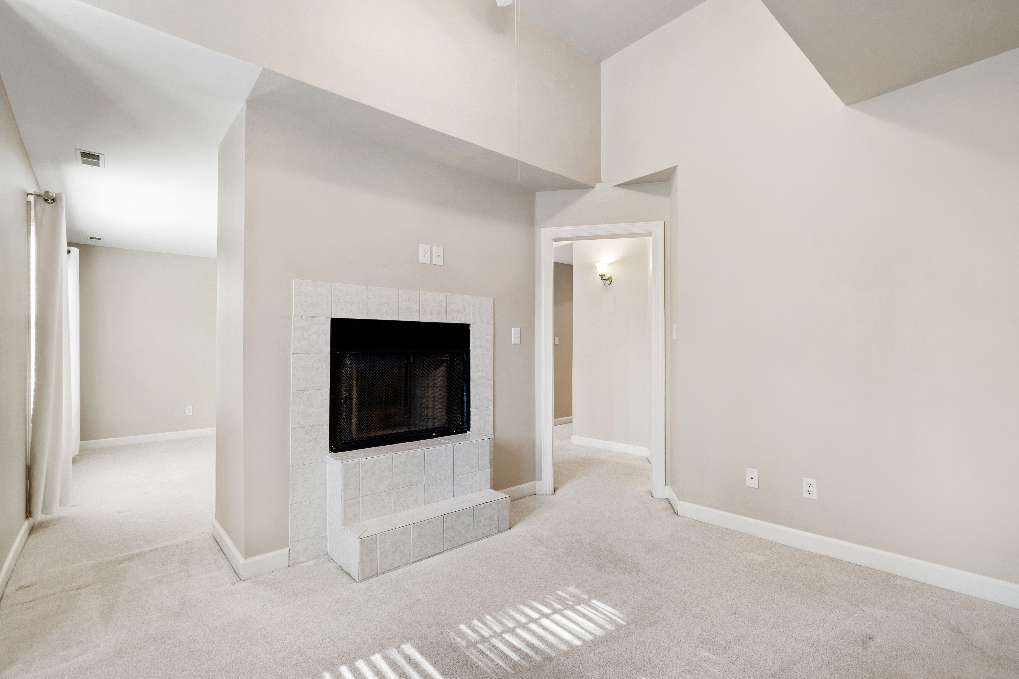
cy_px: 340
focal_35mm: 15
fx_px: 425
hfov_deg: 100.4
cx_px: 510
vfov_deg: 77.3
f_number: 8
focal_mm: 10
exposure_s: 1.3
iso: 100
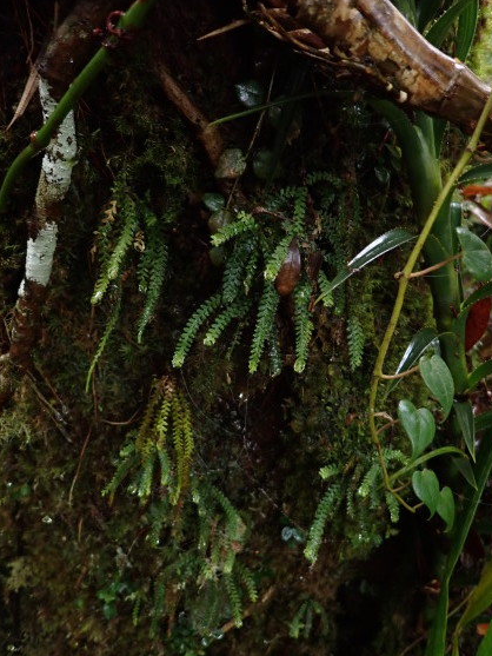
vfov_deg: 67.3
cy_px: 339
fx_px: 493
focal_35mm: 26
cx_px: 253
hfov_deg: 53.1
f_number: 2
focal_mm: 4.5
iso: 250
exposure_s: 1/30
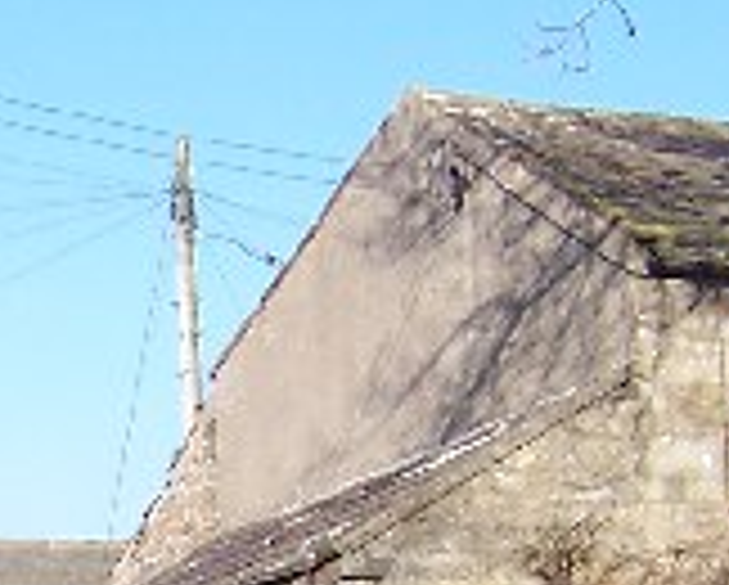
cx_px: -364
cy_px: 819
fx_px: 2916
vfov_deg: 11.1
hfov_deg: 13.4
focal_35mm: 135
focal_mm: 5.6
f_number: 5.6
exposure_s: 1/250
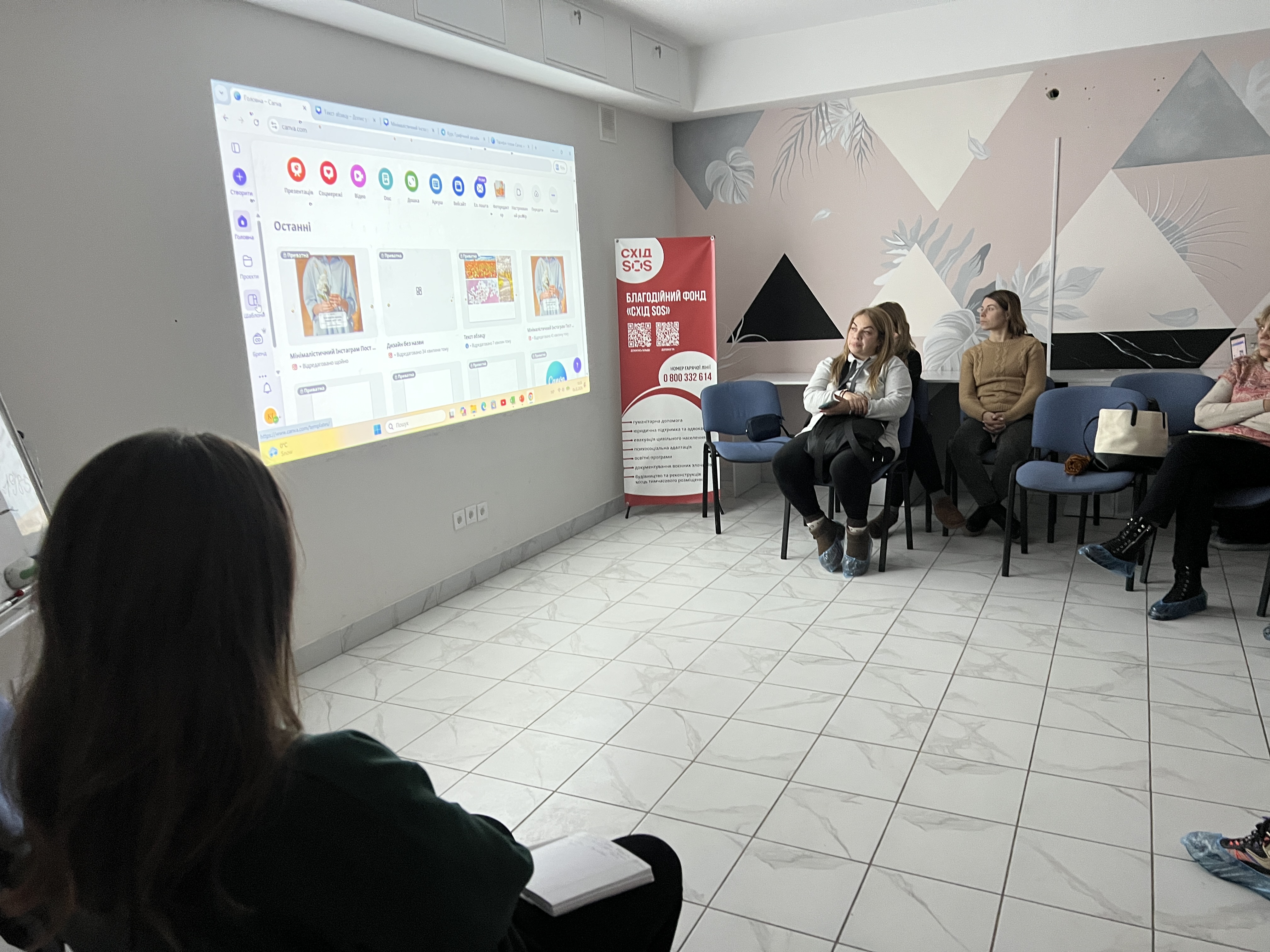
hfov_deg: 67.3
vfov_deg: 53.1
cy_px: 476
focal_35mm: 26
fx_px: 954
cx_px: 635
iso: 320
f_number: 1.5
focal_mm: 5.7
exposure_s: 1/60
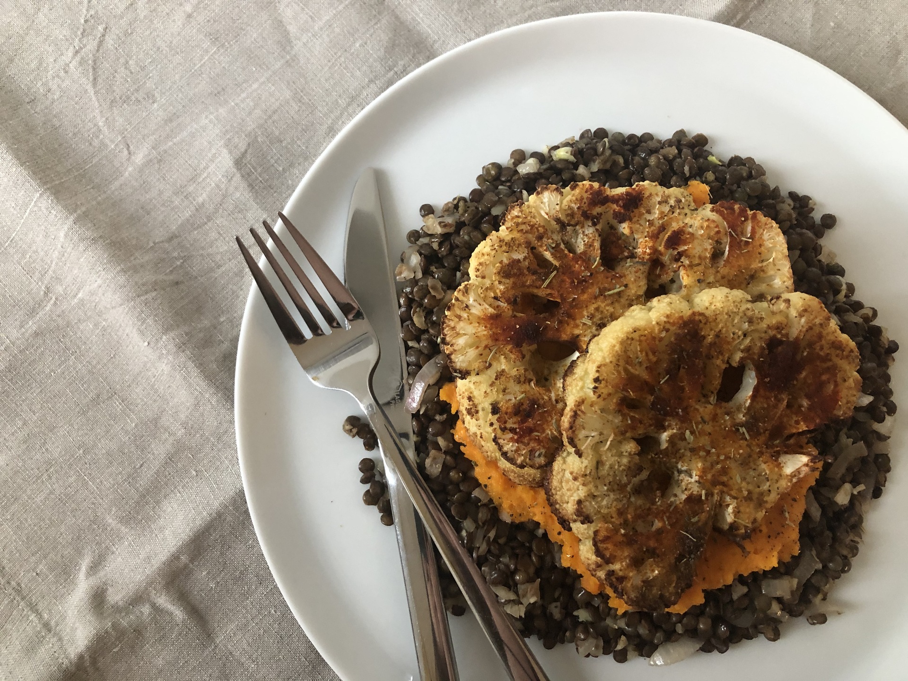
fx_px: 734
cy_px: 340
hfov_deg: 63.4
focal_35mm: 28
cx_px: 454
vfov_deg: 49.7
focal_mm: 3.99
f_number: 1.8
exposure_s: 1/17
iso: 100
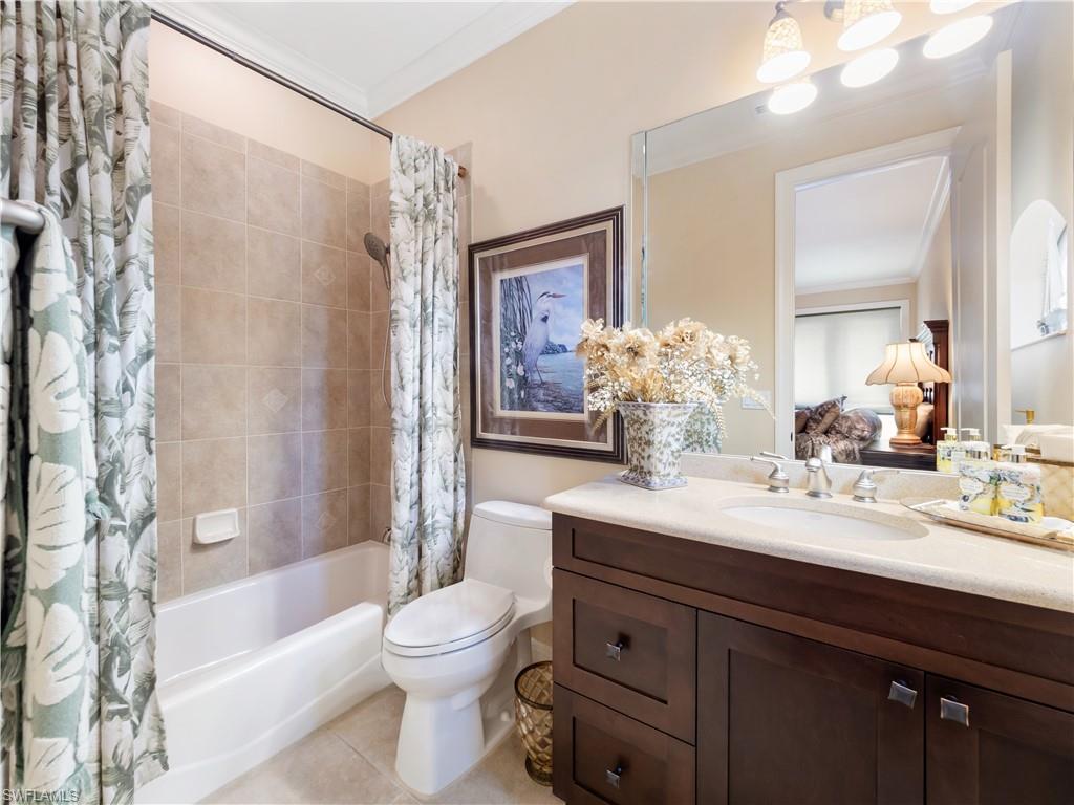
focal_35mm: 14
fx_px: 434
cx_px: 537
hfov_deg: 102.1
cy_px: 402
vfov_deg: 85.7
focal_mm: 7
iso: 200
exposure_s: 1/2
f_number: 7.1
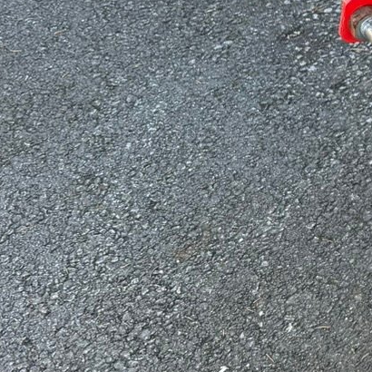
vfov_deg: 15.6
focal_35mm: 106
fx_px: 1289
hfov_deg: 13.9
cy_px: -110
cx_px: 738
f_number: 1.78
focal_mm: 6.76
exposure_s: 1/138
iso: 64
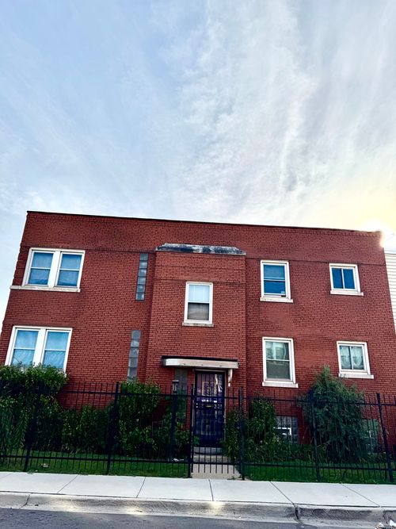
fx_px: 366
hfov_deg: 56.8
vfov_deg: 71.6
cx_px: 198
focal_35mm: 24
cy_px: 264
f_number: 1.78
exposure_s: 1/7937
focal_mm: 6.76
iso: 80
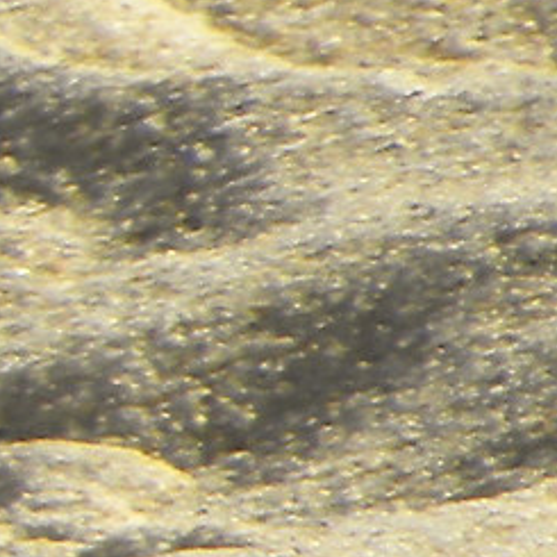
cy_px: 448
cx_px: -1898
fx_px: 98342
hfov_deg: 0.3
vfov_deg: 0.3
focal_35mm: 5402
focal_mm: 110.4
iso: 64
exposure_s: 1/370
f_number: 5.6
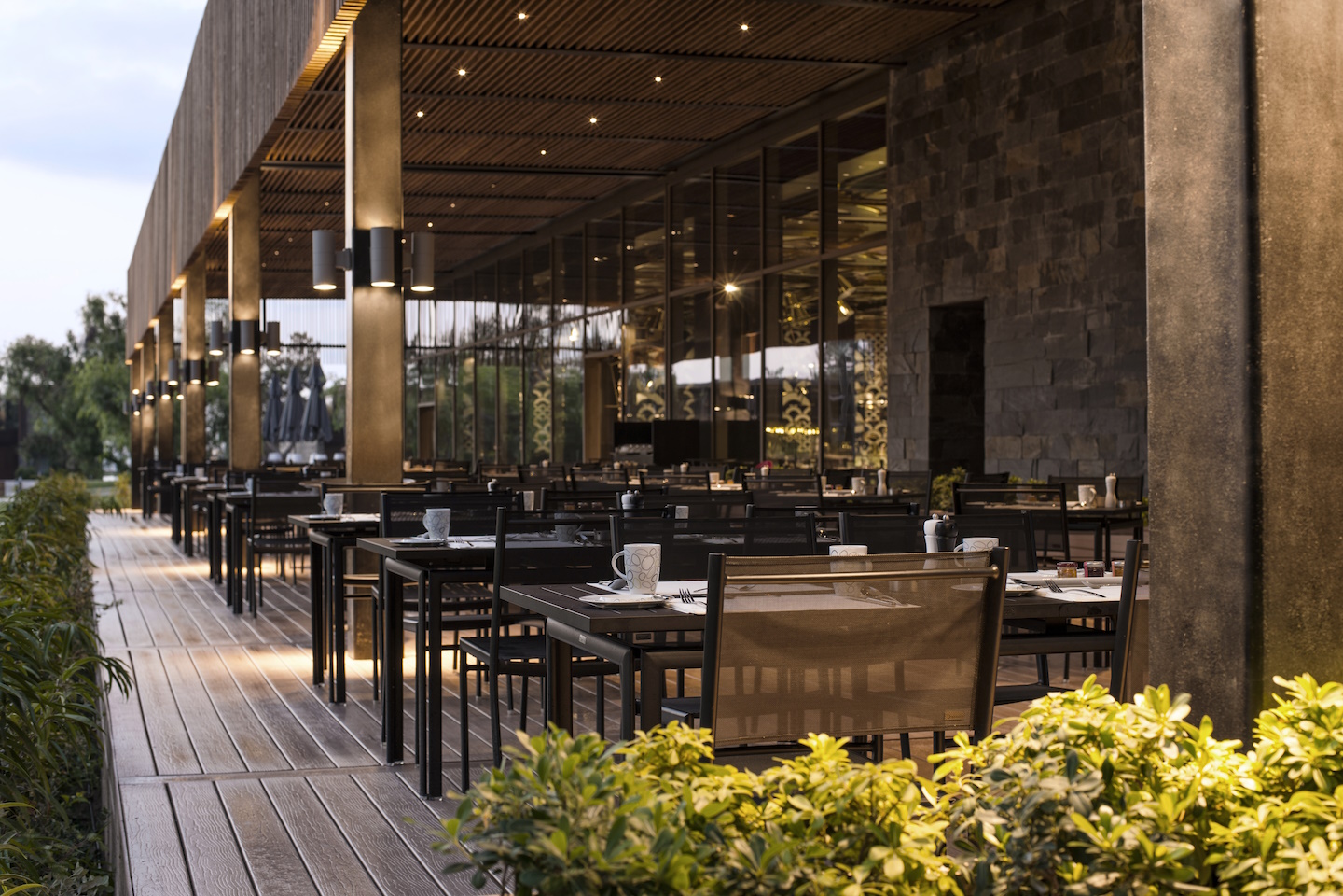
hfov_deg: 39.6
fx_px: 1865
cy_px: 448
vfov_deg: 27.0
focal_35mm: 50
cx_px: 672
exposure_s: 1.3
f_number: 7.1
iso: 100
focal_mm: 50
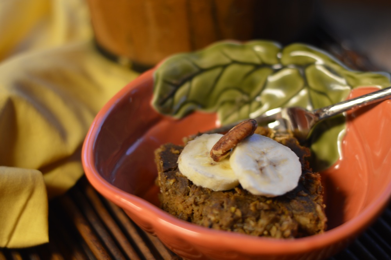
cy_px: 130
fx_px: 814
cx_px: 196
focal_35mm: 75
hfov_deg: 27.0
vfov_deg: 18.2
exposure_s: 1/6
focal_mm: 50
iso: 100
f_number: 2.2
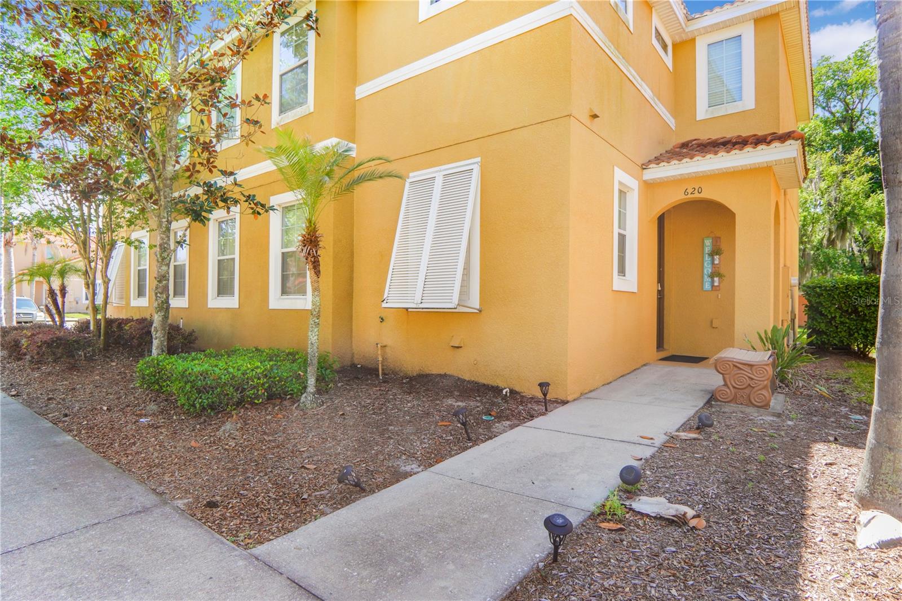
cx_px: 451
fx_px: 451
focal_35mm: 18
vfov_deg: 67.4
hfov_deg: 90.0
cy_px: 300
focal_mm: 12
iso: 100
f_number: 5.6
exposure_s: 1/250
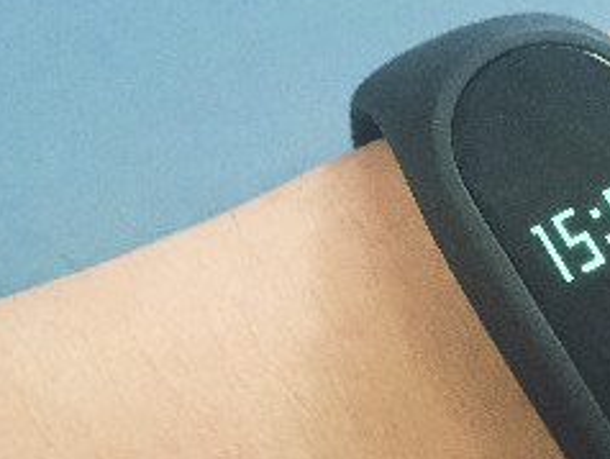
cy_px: 259
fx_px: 1288
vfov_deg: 20.2
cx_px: 495
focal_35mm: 73
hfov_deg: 26.1
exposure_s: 1/33
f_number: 2.2
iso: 250
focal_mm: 4.15
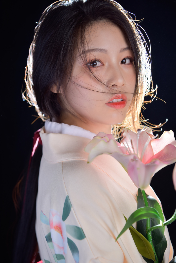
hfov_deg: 26.0
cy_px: 132
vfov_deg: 38.2
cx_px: 88
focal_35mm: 52
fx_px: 381
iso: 100
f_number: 4.5
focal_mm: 52
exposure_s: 1/100
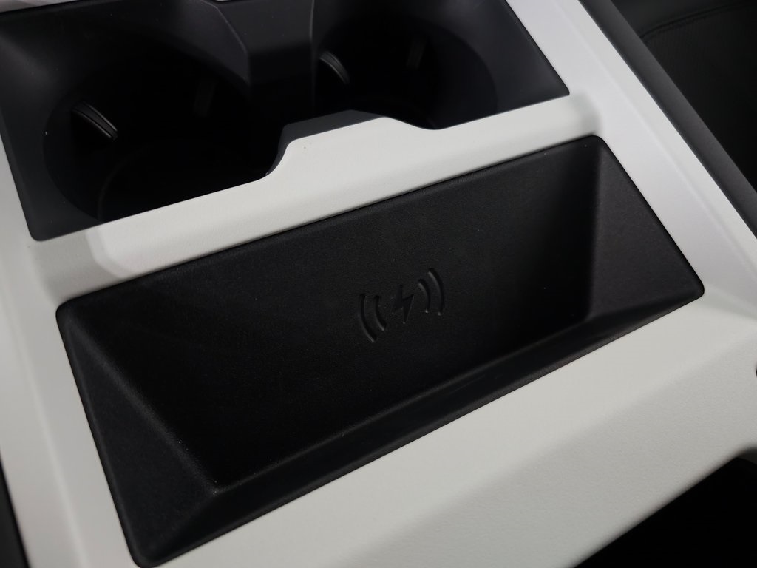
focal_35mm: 23
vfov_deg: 58.9
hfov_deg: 73.9
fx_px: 503
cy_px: 284
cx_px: 378
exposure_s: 1/60
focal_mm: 6.3
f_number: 1.7
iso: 250
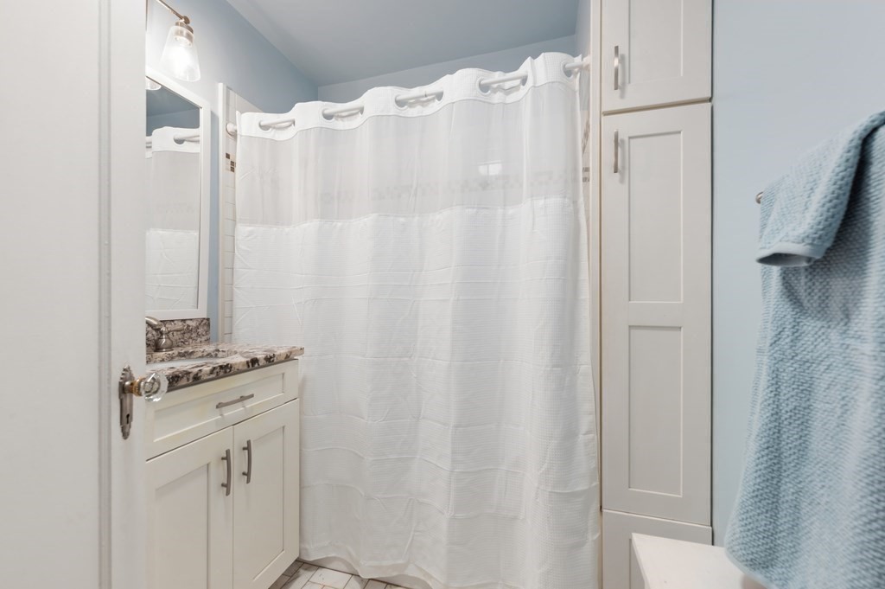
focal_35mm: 14
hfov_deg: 104.3
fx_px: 344
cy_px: 294
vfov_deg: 81.1
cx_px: 442
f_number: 8
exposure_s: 1/2.5
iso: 100
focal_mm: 14
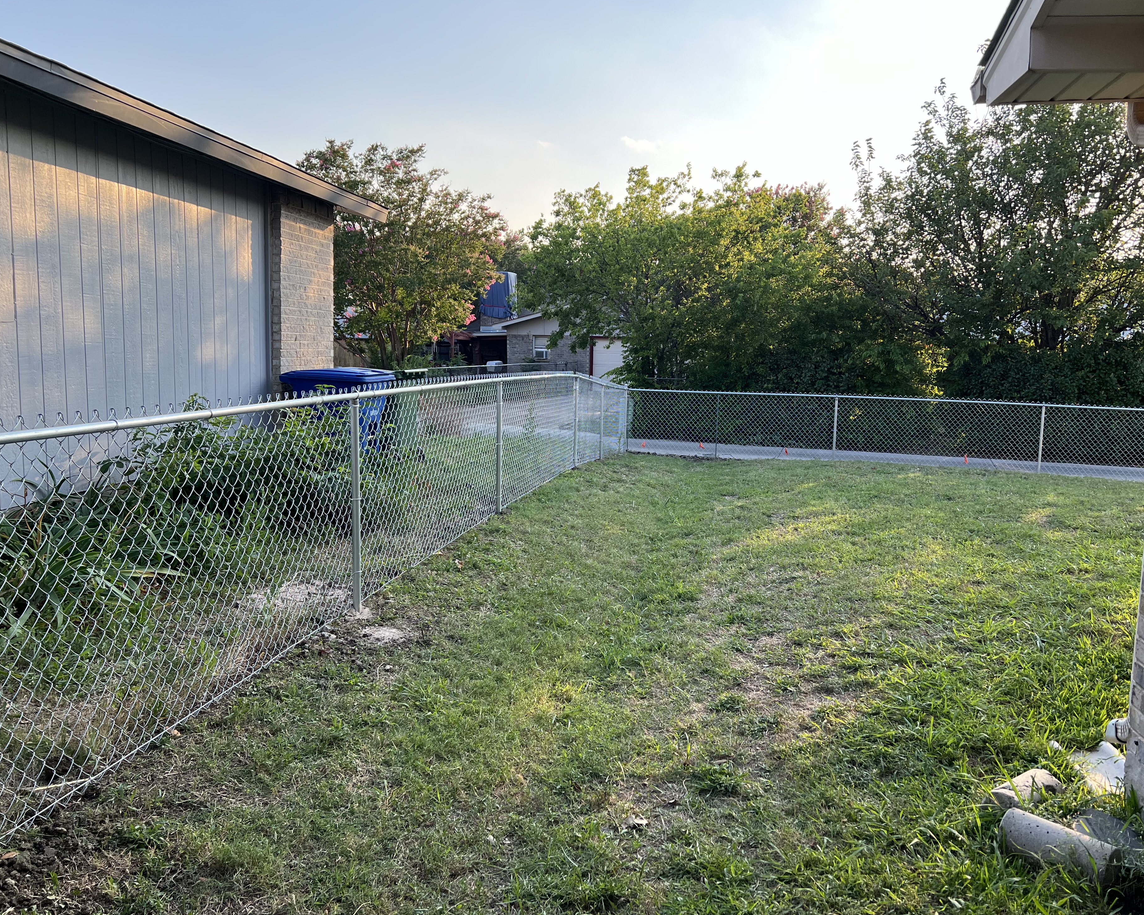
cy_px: 447
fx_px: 948
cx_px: 599
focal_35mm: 28
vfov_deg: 51.5
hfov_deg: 62.2
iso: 50
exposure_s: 1/840
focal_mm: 5.7
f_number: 1.5
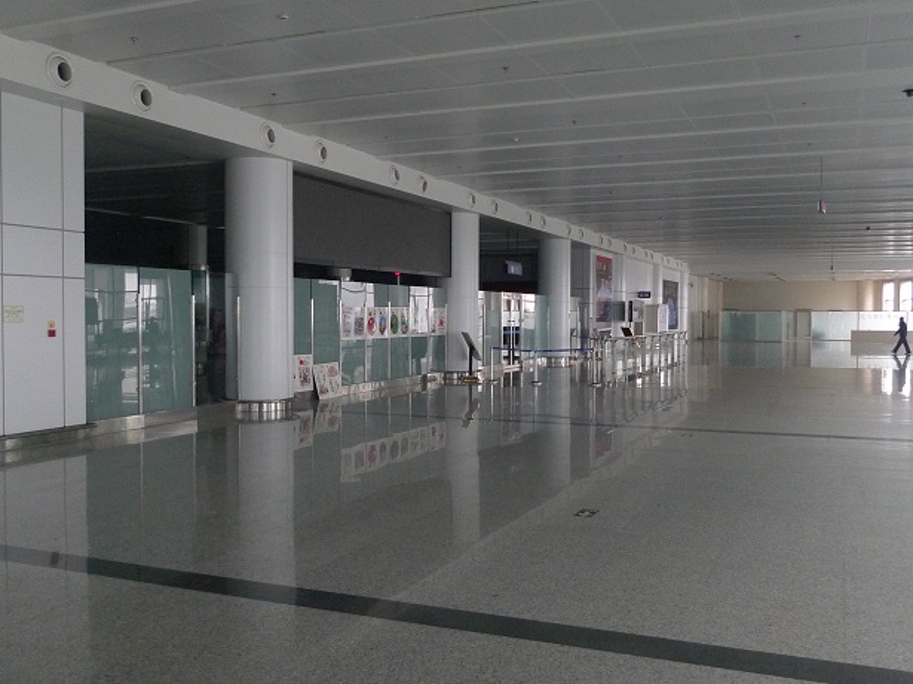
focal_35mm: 33
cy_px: 342
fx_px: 870
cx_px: 456
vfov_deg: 42.9
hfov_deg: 55.4
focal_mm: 5.9
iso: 400
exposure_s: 1/15
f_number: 2.1
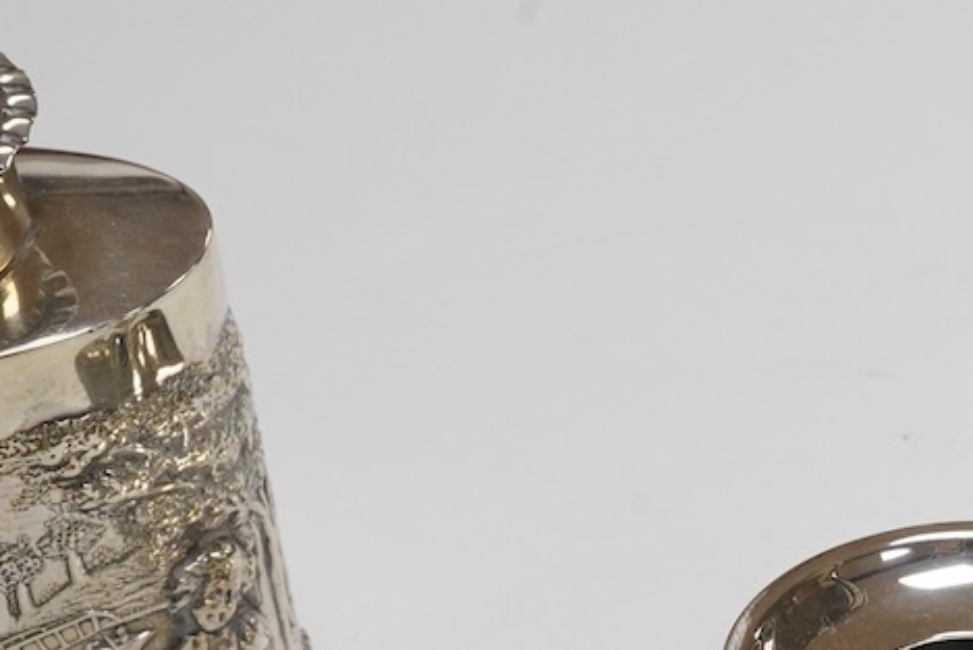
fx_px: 2920
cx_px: 1026
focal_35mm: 108
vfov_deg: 12.5
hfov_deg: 18.3
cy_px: 646
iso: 2500
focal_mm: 30
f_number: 22
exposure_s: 1/100
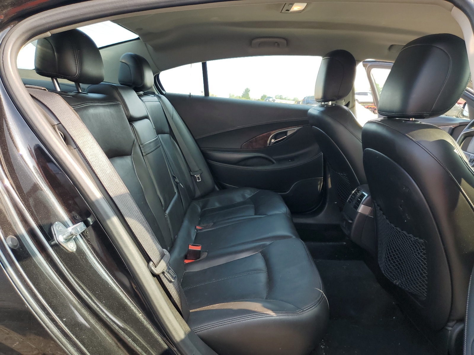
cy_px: 178
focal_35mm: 26
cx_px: 237
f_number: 1.5
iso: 50
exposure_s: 1/357
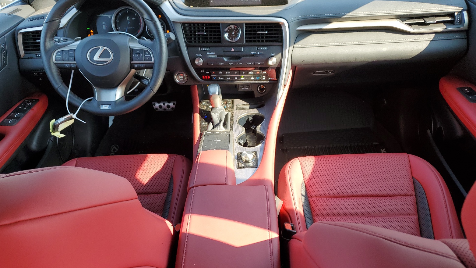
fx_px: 366
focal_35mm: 29
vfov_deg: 40.1
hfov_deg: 66.1
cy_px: 145
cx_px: 234
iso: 50
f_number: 1.5
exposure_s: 1/200
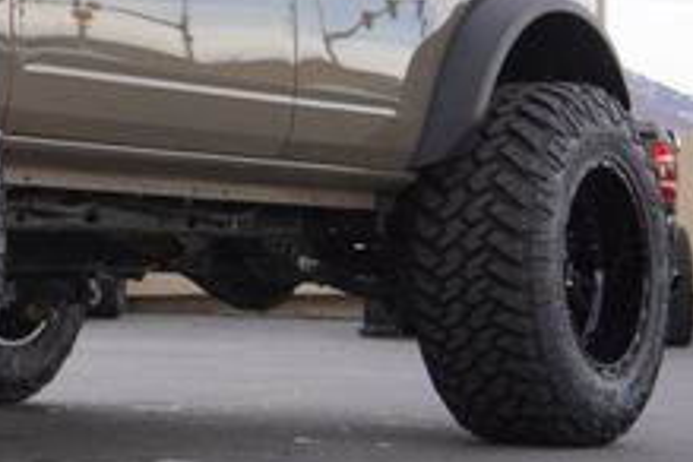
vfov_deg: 11.4
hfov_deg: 16.3
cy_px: -6
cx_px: -237
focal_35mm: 118
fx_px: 2280
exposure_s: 1/100
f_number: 6.3
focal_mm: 27
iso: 100
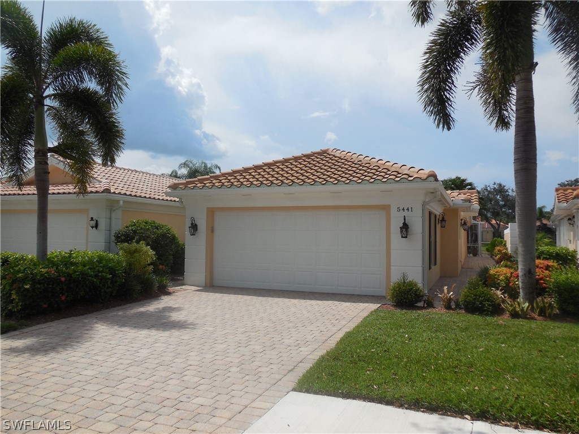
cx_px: 290
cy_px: 217
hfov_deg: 69.4
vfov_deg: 54.9
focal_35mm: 25
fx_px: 418
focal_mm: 4.5
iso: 125
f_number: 6.2
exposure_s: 1/800
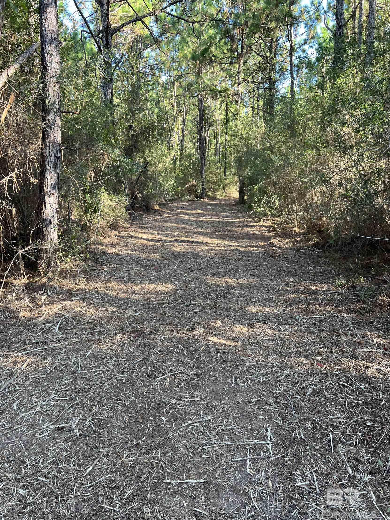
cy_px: 268
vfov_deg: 65.3
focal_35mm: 27
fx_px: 406
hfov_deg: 51.3
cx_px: 199
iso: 40
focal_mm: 5.7
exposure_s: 1/121
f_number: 1.5
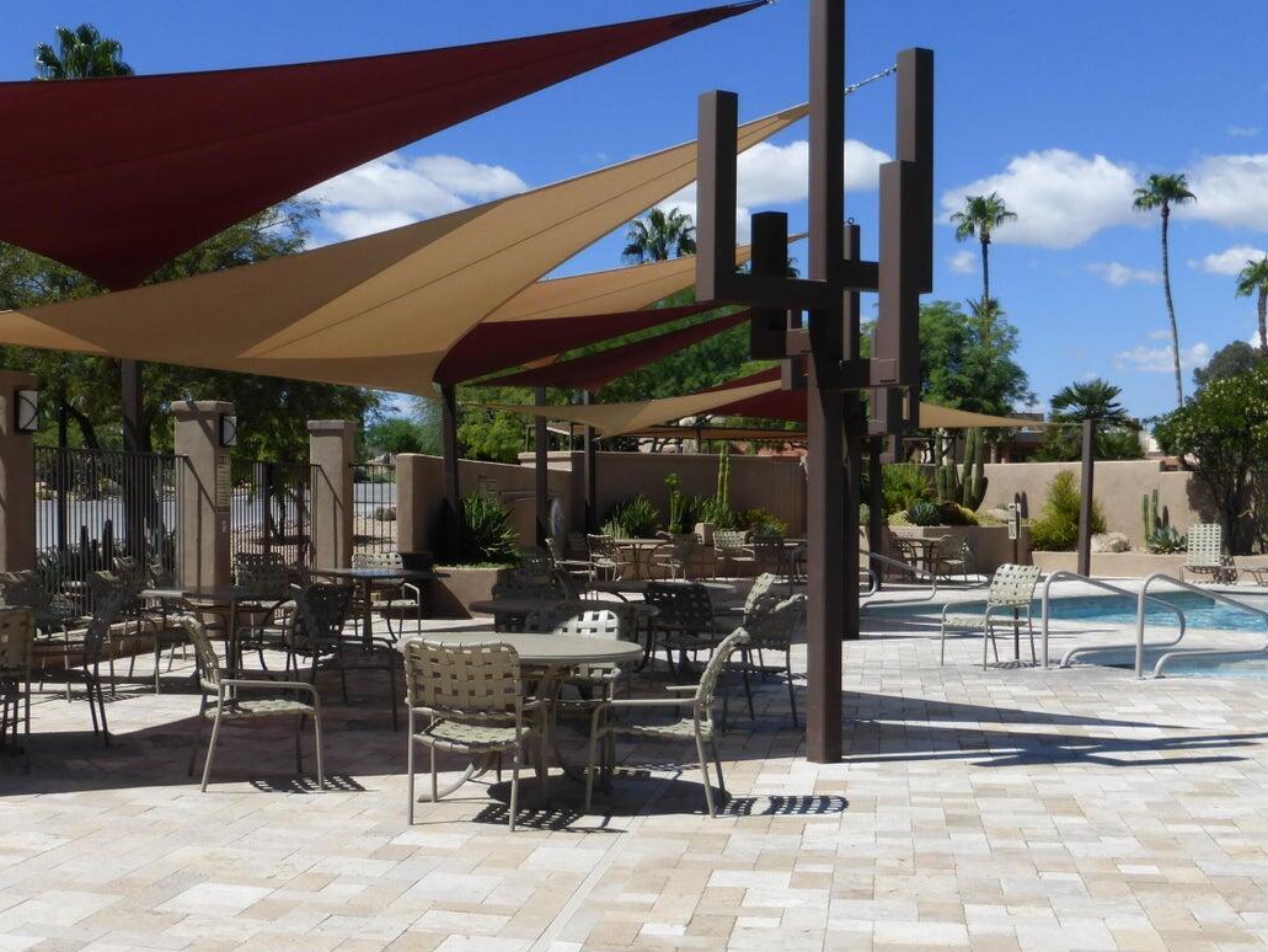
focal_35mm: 45
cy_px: 553
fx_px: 1649
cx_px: 479
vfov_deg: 32.1
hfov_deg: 41.8
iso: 100
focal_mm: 6.1
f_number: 3.7
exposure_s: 1/1300
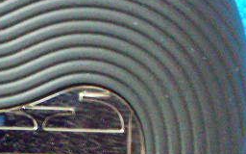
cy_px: 127
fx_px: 1736
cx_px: -144
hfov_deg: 7.9
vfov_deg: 5.1
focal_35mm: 259
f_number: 4
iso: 200
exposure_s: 1/3.8
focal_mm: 10.1
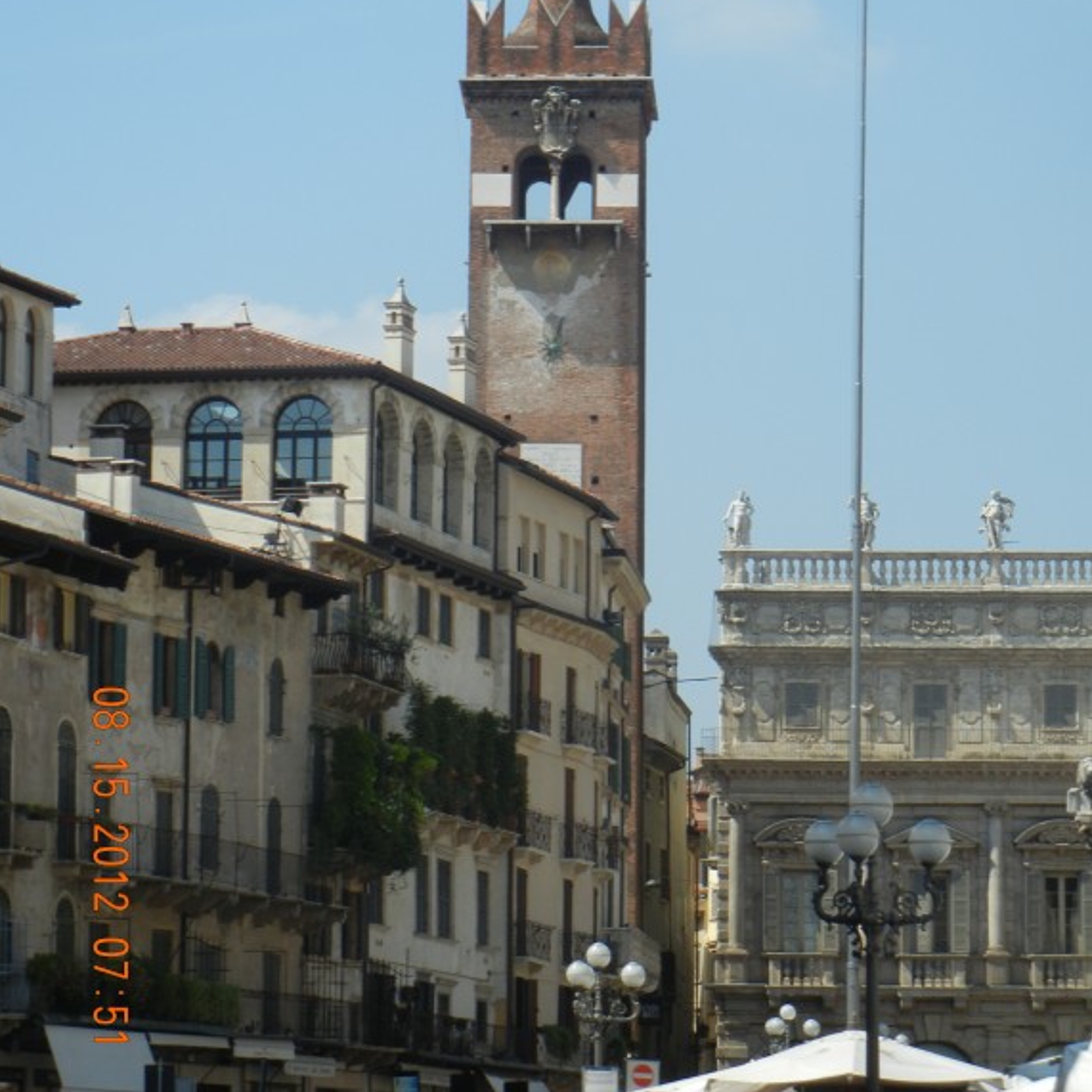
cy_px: 404
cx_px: 547
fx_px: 4925
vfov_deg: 12.6
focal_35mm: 138
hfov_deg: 12.7
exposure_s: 1/242
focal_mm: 20.9
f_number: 9.2
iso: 160
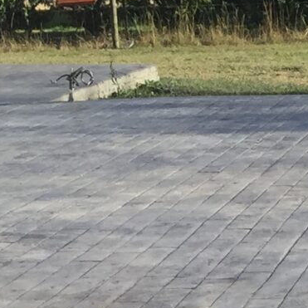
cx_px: 595
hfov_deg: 9.3
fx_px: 1782
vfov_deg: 9.5
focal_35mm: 177
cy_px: 506
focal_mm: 4.15
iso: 32
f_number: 2.2
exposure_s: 1/964
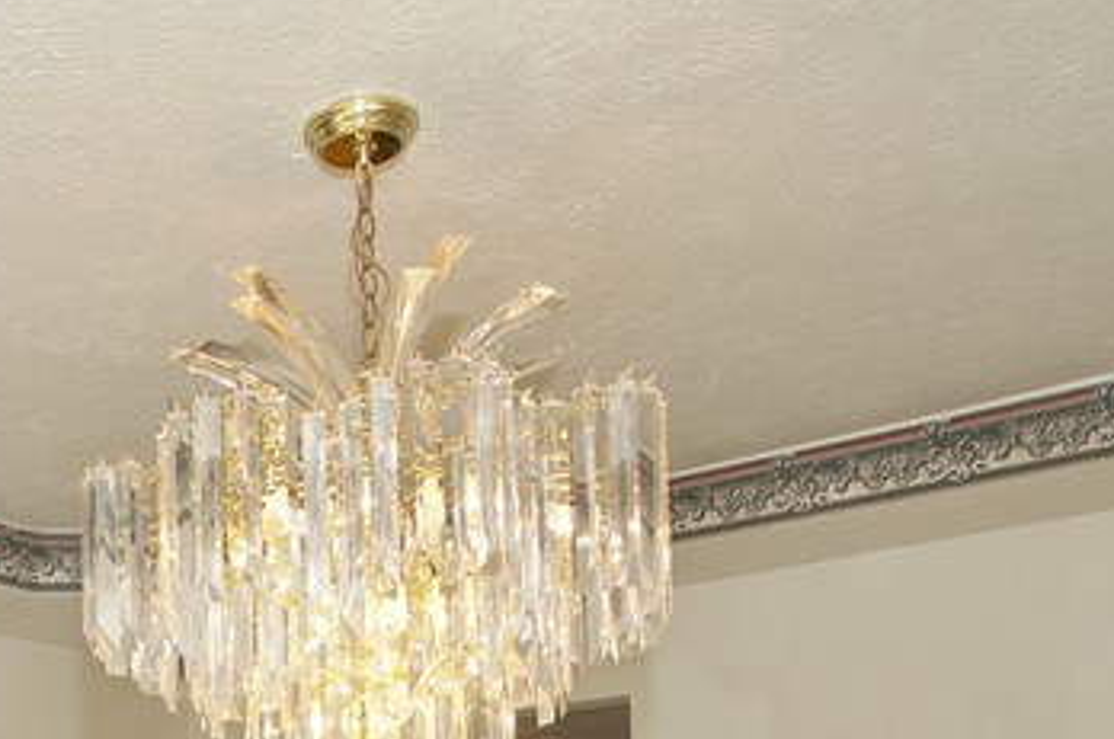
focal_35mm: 52
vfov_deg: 22.8
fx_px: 1593
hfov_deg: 35.0
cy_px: 1001
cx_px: 3
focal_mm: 11
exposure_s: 1/100
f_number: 4.5
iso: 100
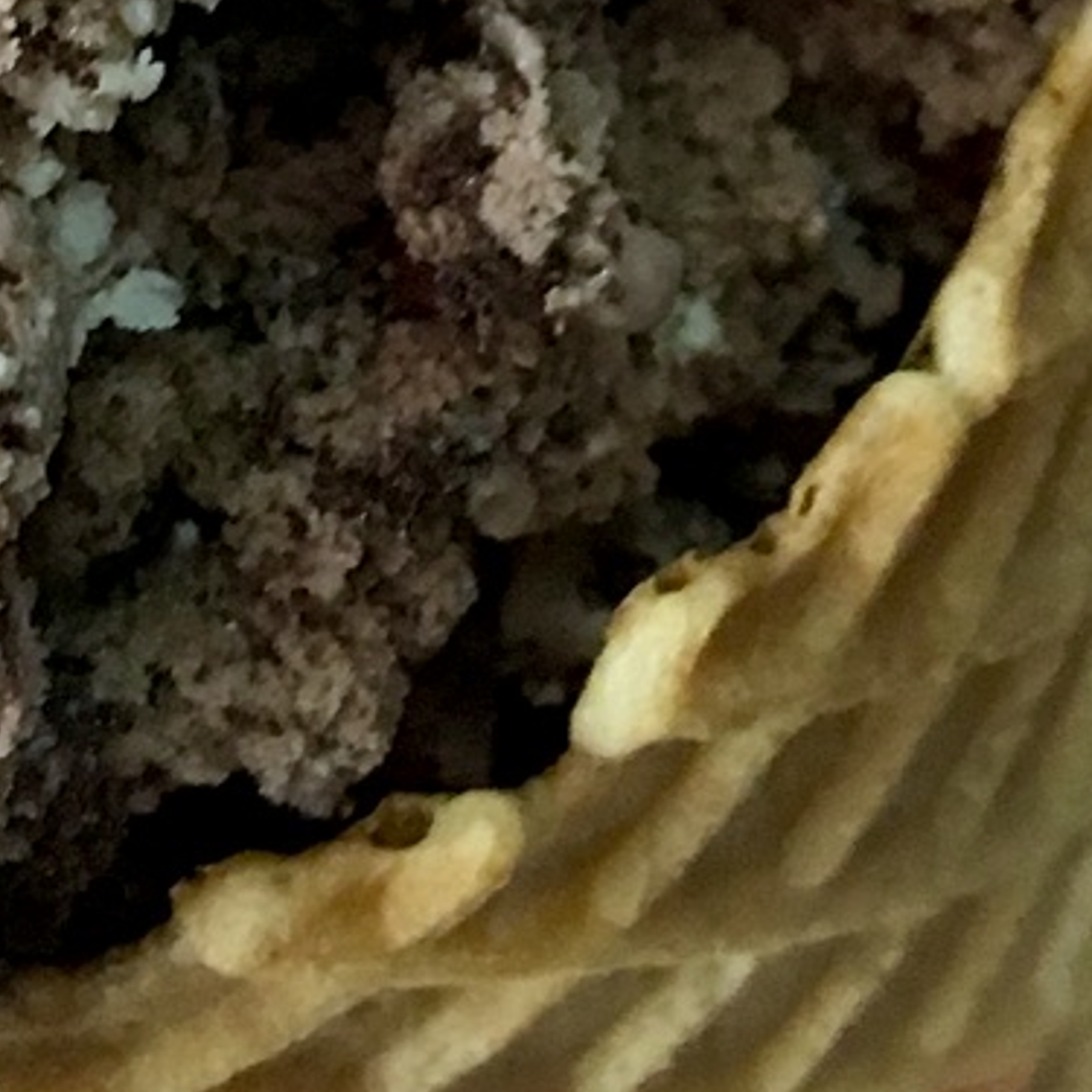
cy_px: -929
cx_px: 521
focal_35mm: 140
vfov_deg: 11.5
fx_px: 4997
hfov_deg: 12.5
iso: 125
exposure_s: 1/30
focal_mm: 4.15
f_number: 2.2
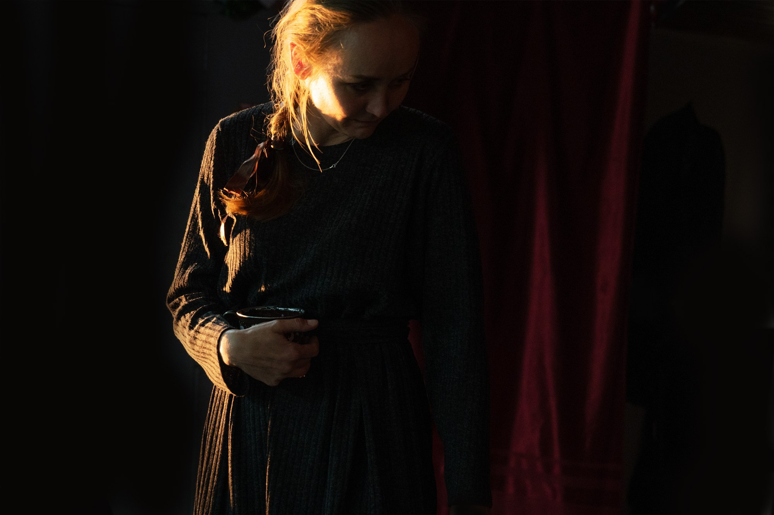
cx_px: 387
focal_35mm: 120
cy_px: 258
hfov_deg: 17.1
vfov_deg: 11.4
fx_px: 2578
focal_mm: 120
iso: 4000
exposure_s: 1/60
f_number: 7.1
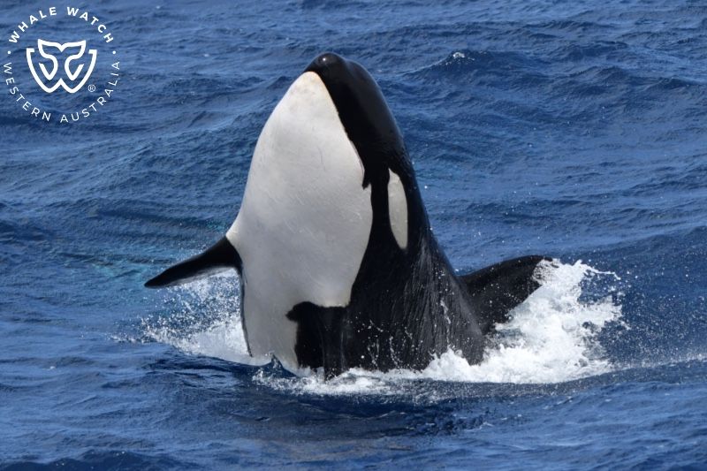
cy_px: 236
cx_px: 354
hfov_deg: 8.6
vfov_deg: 5.7
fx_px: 4712
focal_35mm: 240
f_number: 5.6
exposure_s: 1/8000
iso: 1000
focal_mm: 240
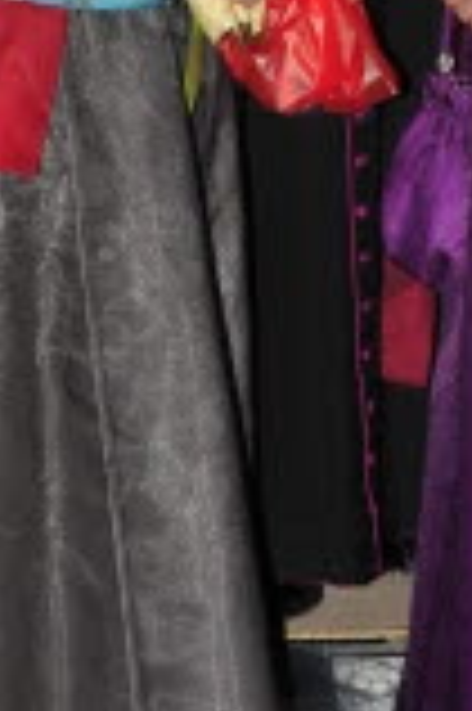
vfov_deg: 10.9
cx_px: 281
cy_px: -315
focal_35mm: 182
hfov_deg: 7.5
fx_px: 3587
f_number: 6.3
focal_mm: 40
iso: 200
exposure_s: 1/60
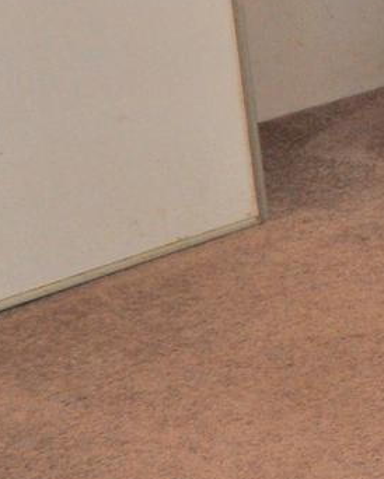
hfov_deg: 11.5
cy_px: -49
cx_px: 1023
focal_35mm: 101
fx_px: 1434
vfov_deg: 18.3
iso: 720
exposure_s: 1/60
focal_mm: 12
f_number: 4
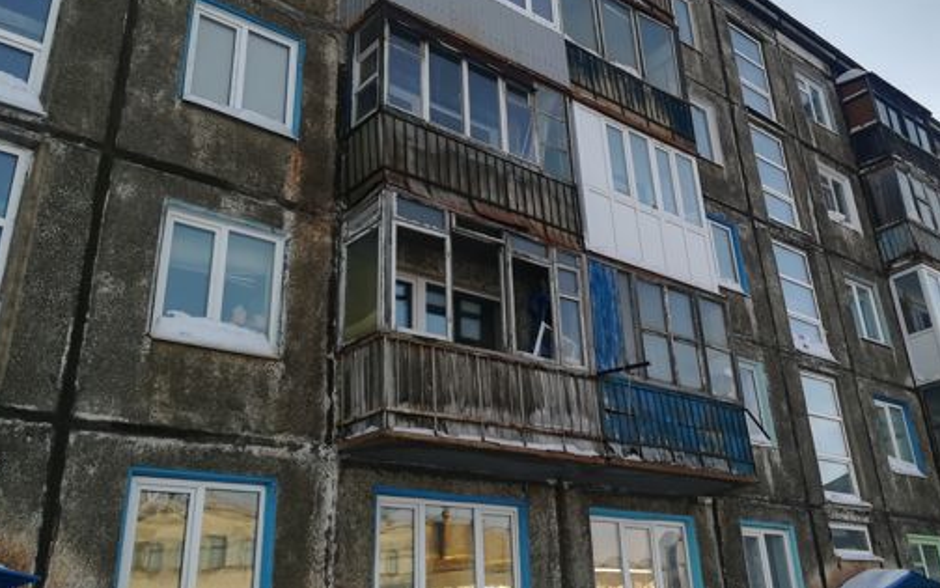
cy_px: 213
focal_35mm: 35
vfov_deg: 36.0
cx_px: 574
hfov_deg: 54.8
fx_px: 897
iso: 50
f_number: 2.2
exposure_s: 1/221
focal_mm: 3.83
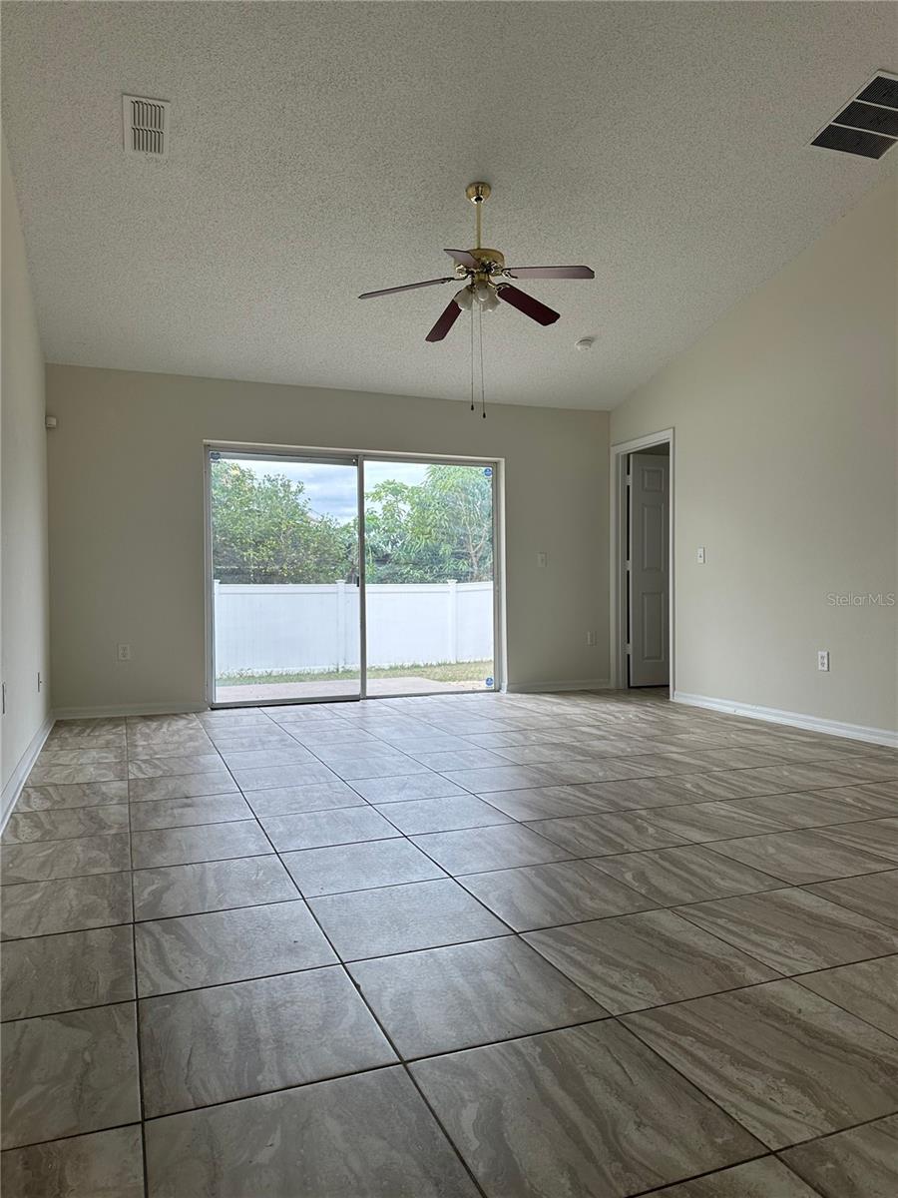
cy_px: 599
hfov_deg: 56.8
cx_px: 449
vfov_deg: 71.6
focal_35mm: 24
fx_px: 830
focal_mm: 6.86
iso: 80
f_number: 1.78
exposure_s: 1/412
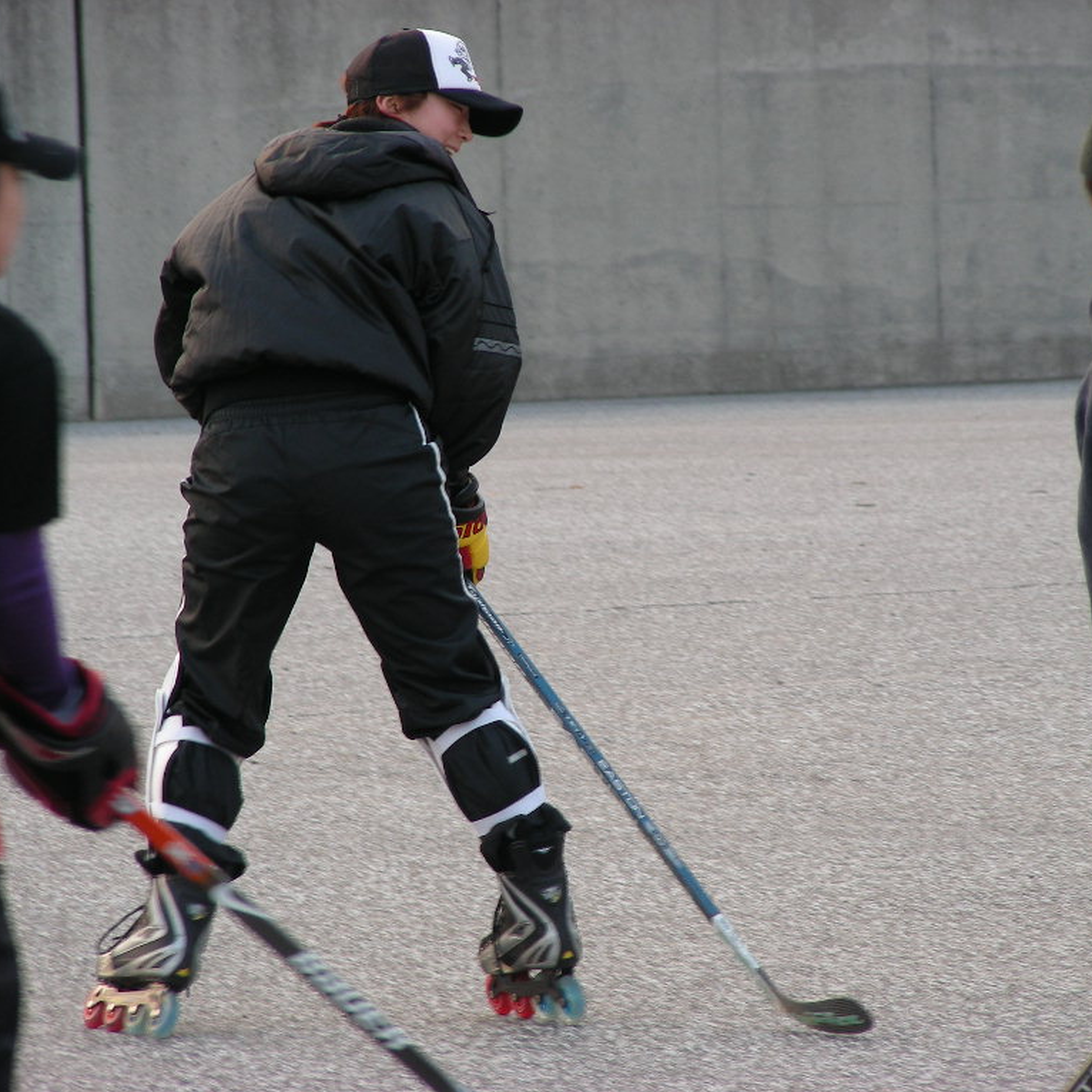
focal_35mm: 318
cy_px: 546
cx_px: 609
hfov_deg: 5.5
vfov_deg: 5.5
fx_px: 11350
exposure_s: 1/68
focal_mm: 44.8
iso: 61
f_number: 3.5
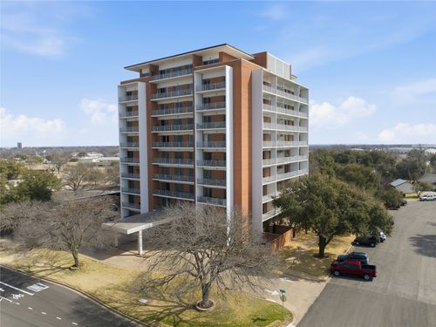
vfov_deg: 56.8
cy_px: 164
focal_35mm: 24
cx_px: 218
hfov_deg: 71.6
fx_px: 302
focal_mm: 12.3
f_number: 2.8
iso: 120
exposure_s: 1/2500
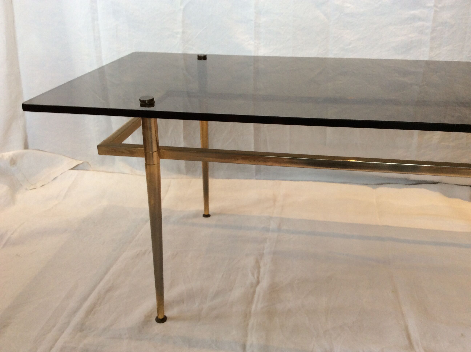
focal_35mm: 32
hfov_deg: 56.9
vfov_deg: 44.1
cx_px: 236
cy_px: 176
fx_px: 435
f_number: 2.4
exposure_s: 1/25
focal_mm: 3.3
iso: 50
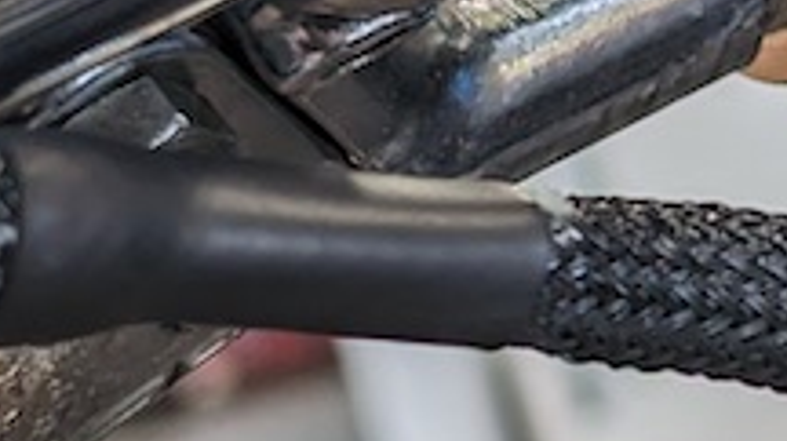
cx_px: 485
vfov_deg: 5.0
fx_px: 5066
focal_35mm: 243
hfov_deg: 8.9
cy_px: 228
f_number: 1.85
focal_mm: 6.81
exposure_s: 1/60
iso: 58
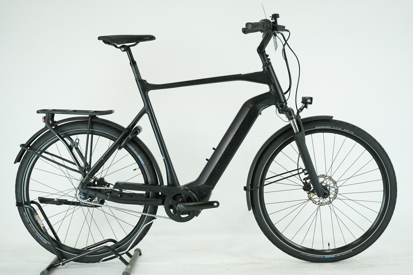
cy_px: 138
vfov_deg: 23.4
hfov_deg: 34.5
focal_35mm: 58
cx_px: 206
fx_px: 665
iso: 1600
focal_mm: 58
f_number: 5.6
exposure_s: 1/200
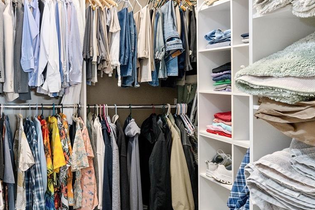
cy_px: 75
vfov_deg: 40.7
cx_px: 4
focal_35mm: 32
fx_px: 280
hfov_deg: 48.8
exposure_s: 1/2
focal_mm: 15
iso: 500
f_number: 8
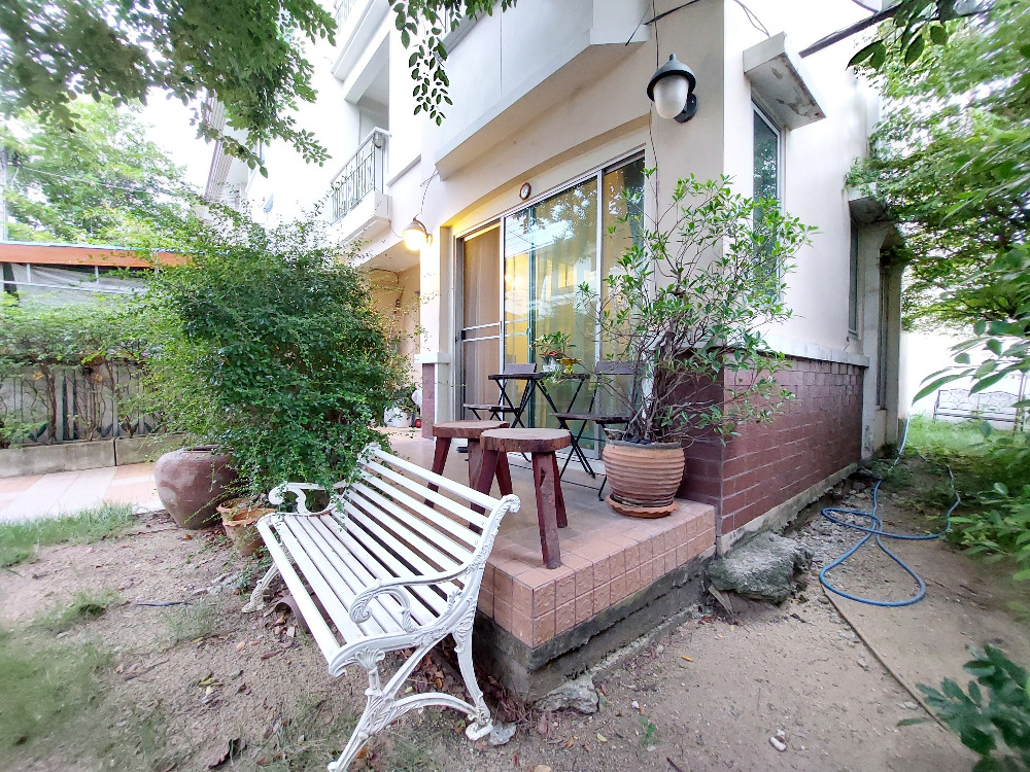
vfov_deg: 89.9
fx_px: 387
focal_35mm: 13
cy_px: 386
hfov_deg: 106.2
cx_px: 515
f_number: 2.2
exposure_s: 1/25
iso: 640
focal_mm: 1.74
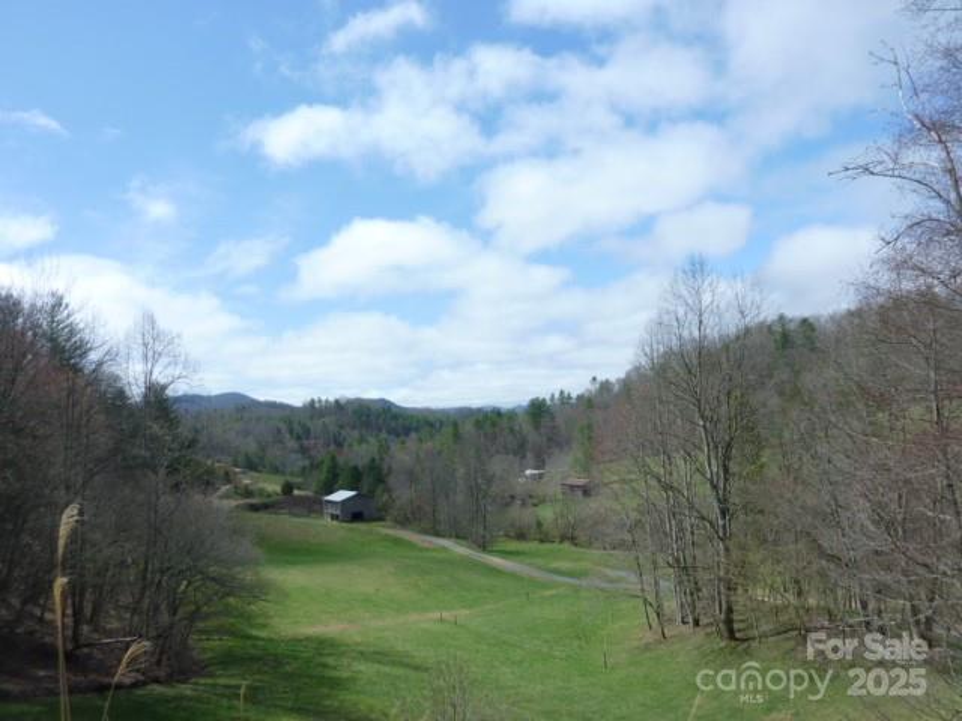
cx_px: 481
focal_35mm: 25
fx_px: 695
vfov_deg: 54.9
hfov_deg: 69.4
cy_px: 360
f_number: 3.3
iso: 80
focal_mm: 4.1
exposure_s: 1/1000
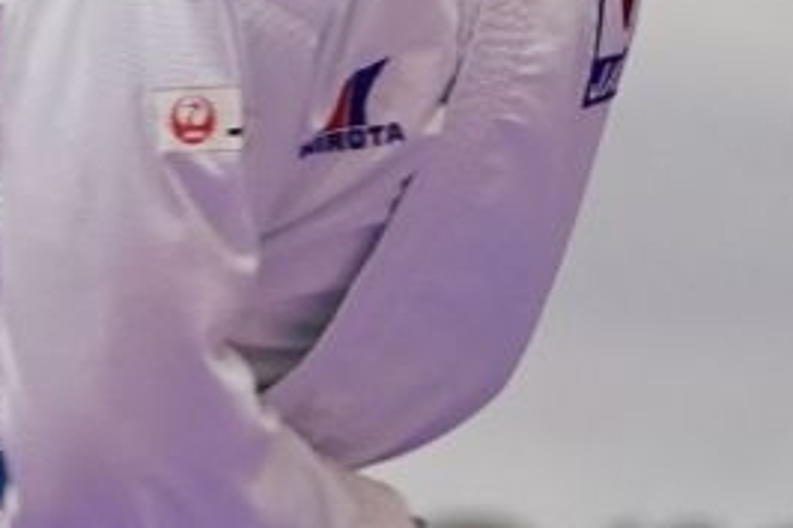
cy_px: -116
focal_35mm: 933
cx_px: 349
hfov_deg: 2.2
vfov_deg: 1.5
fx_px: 20538
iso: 4000
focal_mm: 138
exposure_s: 1/800
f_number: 2.8
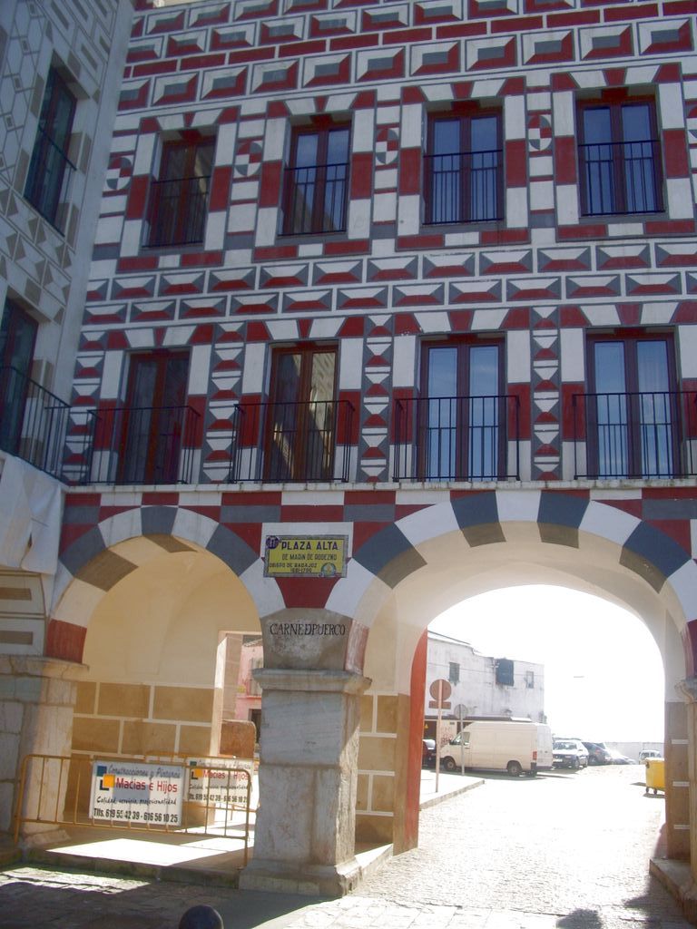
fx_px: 940
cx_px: 348
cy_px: 464
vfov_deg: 52.6
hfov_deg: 40.7
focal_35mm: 35
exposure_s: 1/200
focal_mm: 5.8
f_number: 4.3
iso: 50
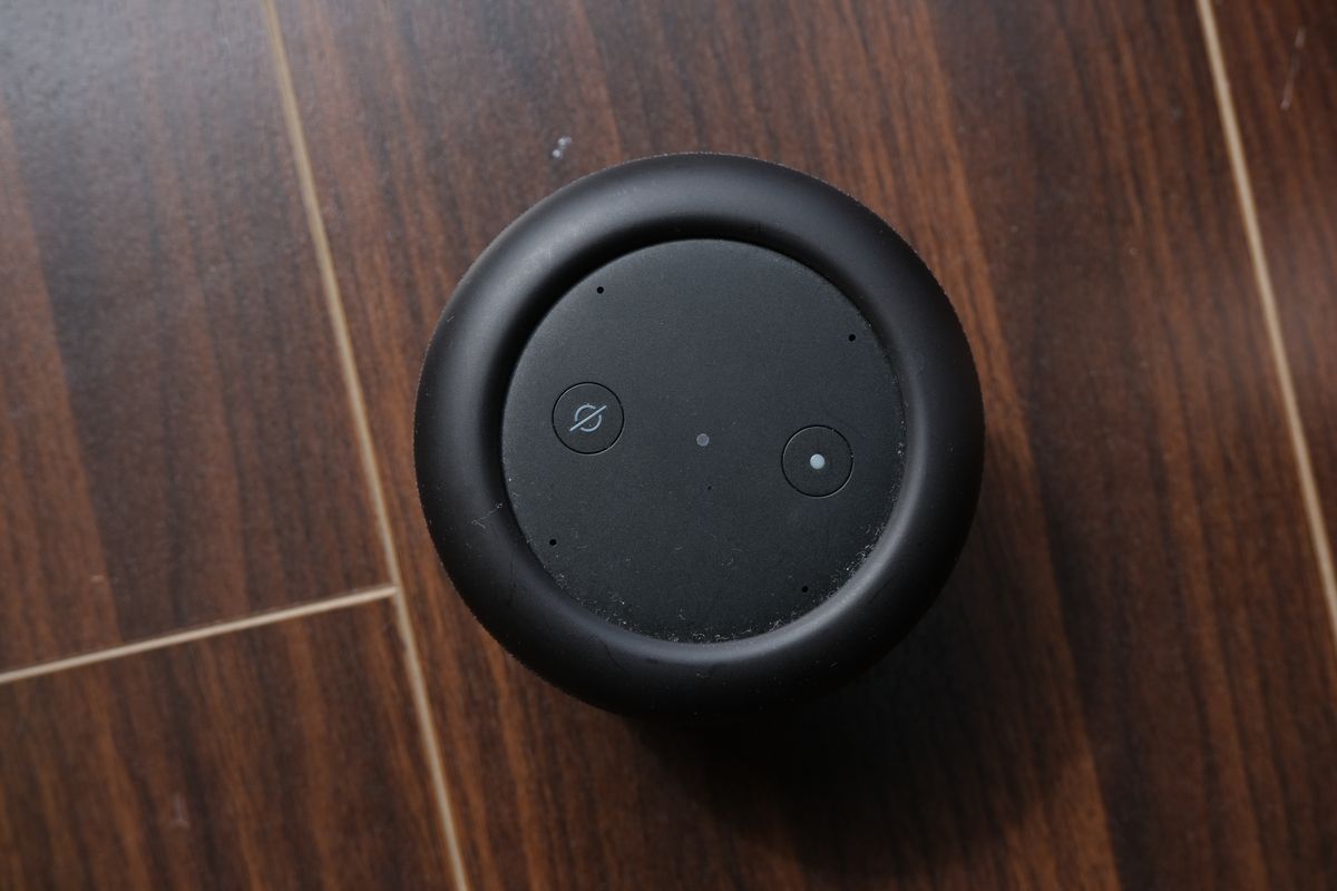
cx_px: 668
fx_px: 1485
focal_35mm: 40
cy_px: 446
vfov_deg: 33.4
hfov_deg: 48.5
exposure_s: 1/125
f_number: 5.6
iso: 160
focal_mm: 26.4
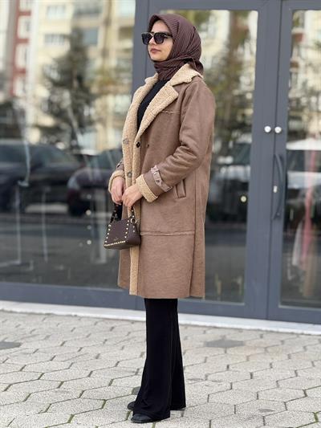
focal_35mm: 120
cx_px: 160
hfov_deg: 12.4
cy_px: 214
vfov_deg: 16.4
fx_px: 1483
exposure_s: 1/389
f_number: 2.8
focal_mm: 15.66
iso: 64
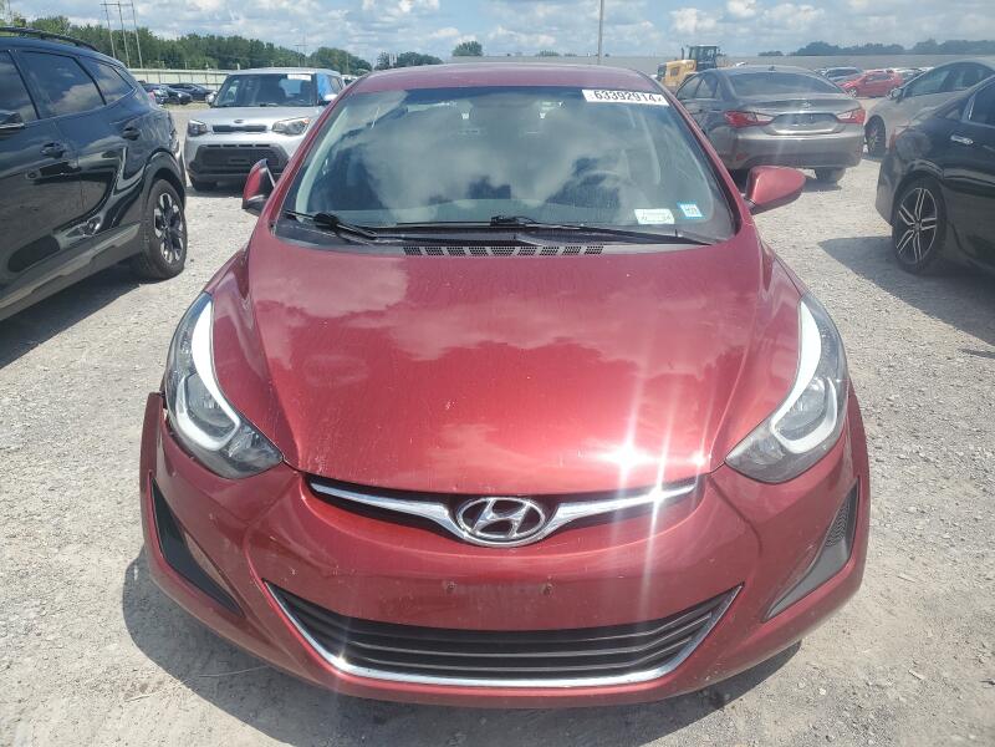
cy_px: 374
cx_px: 498
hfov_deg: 67.3
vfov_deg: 53.1
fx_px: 747
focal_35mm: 26
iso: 50
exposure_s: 1/5000
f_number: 1.5
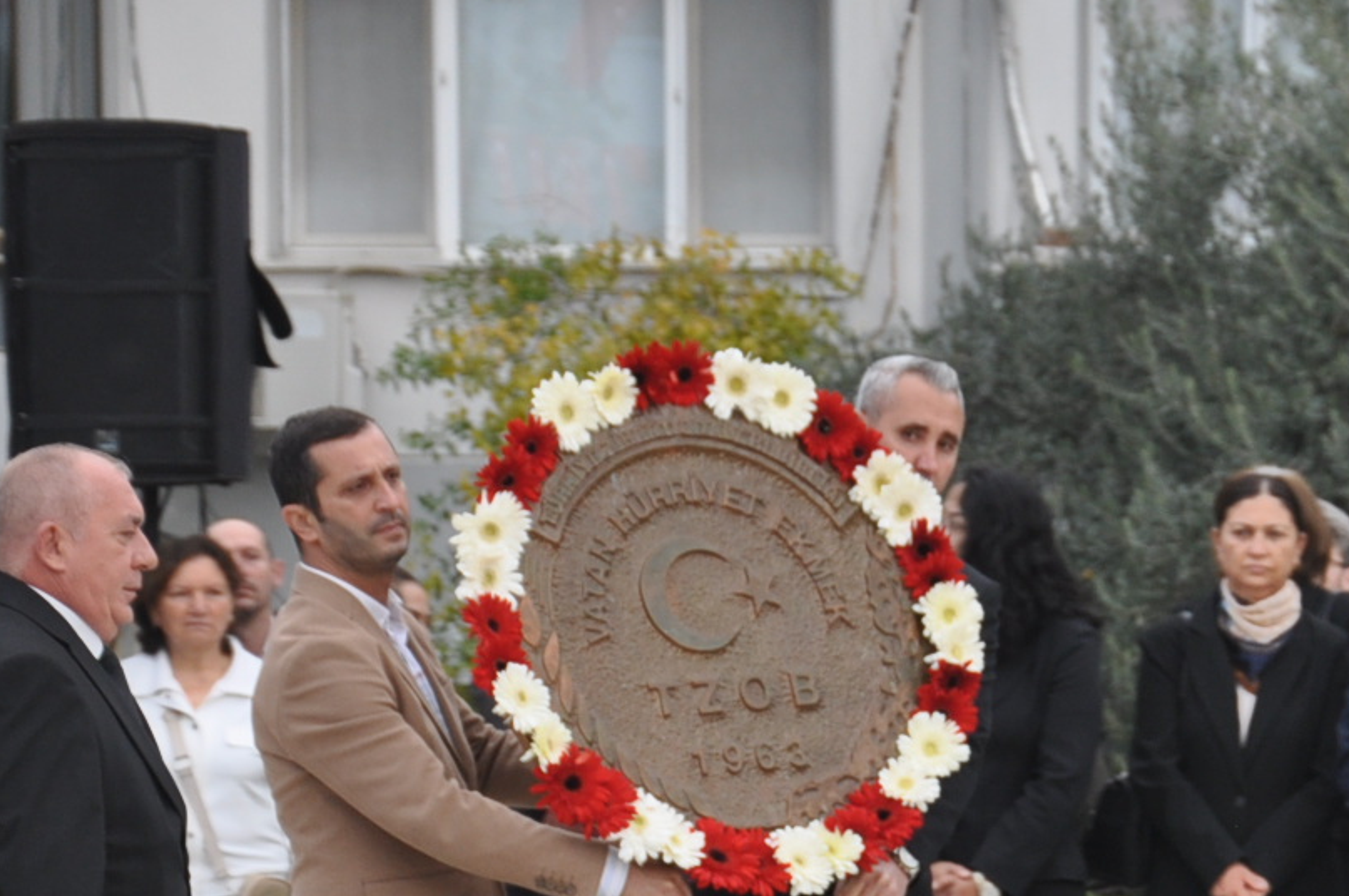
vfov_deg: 5.5
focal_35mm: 247
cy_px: 575
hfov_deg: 8.3
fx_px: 9244
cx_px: 1107
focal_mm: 62
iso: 320
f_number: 5.6
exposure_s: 1/125
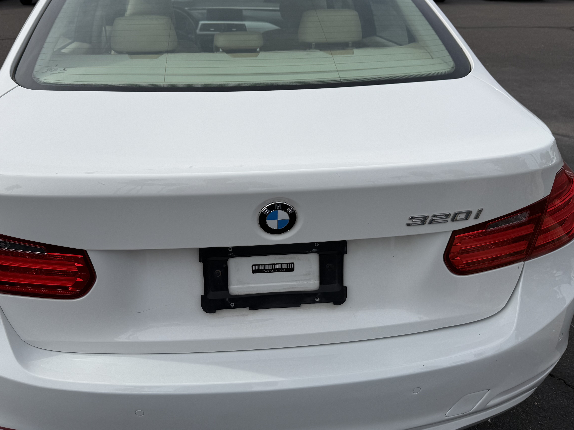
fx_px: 497
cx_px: 261
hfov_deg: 59.9
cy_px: 187
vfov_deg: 46.7
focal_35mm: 30
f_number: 1.78
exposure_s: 1/6173
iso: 80
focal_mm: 6.76
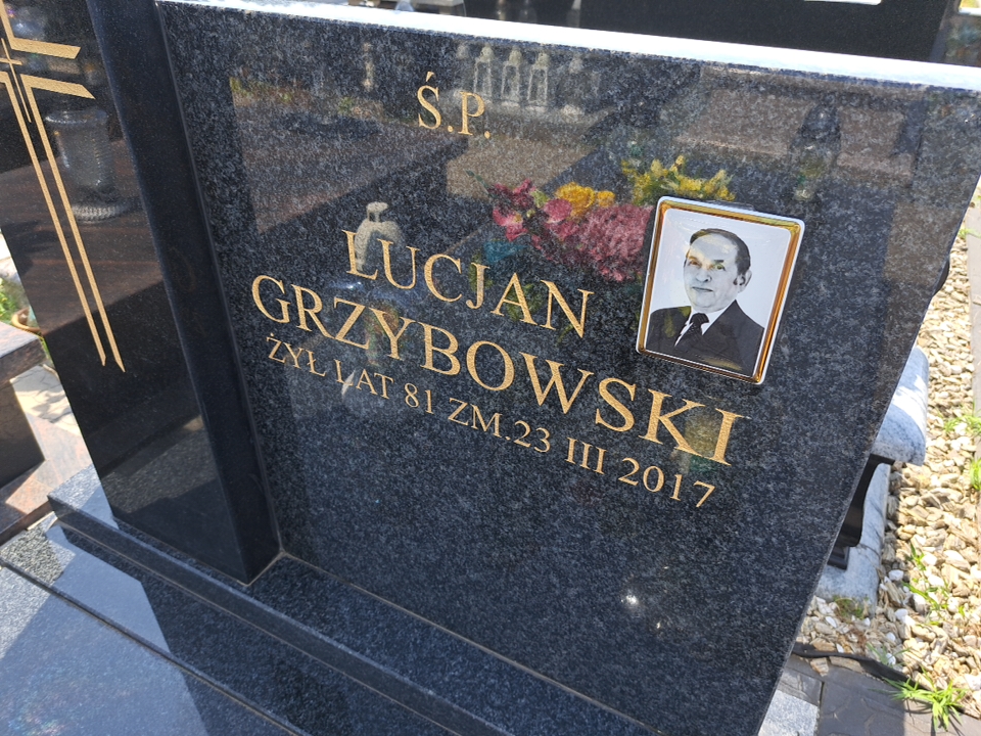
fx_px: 680
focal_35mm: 24
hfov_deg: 71.6
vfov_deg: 56.8
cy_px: 368
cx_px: 490
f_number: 1.8
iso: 50
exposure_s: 1/258
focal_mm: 5.23
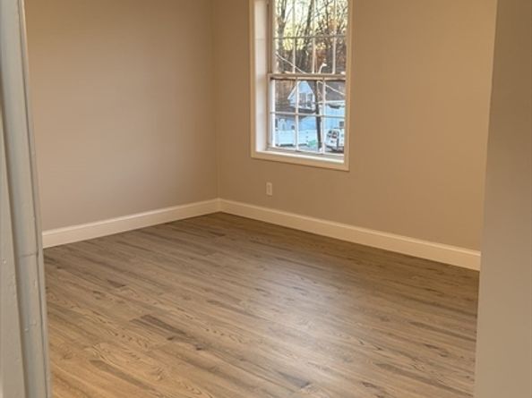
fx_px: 430
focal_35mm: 28
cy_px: 199
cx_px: 266
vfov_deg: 49.7
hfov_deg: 63.5
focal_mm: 6.76
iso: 100
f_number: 1.78
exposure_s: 1/141
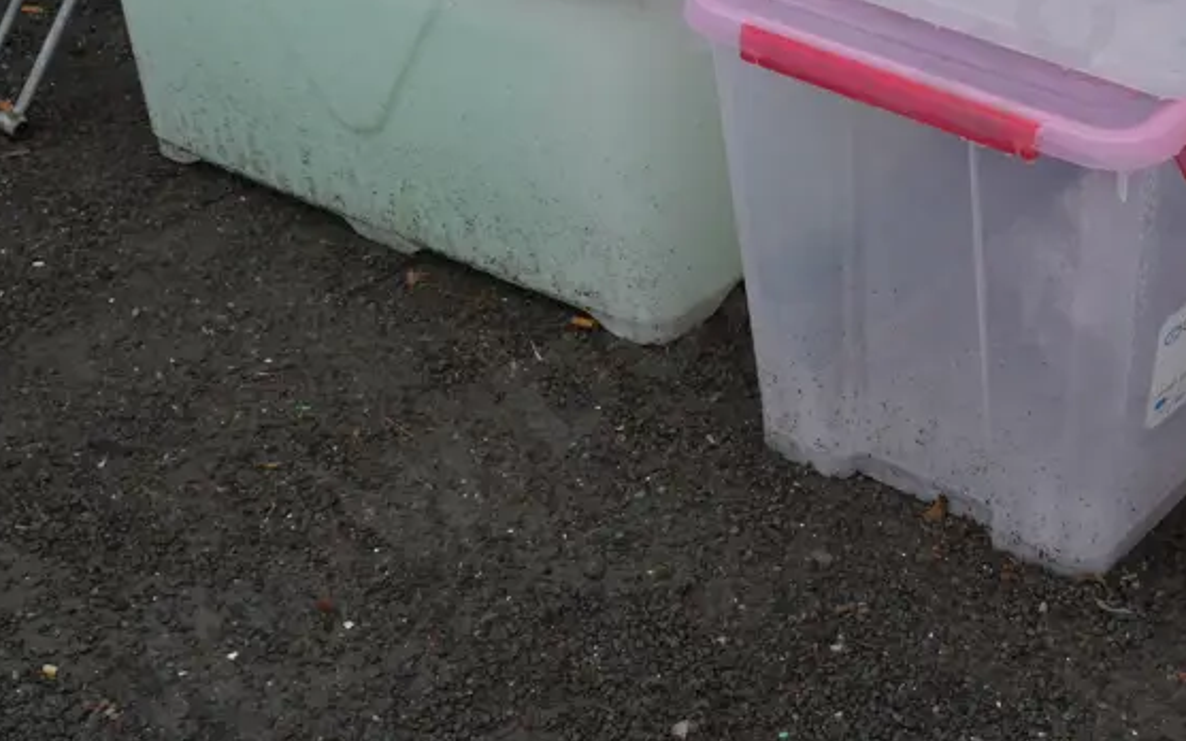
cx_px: 992
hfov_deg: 25.9
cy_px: 69
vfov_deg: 16.5
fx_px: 2521
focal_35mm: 78
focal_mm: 20
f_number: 7.1
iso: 200
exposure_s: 1/250
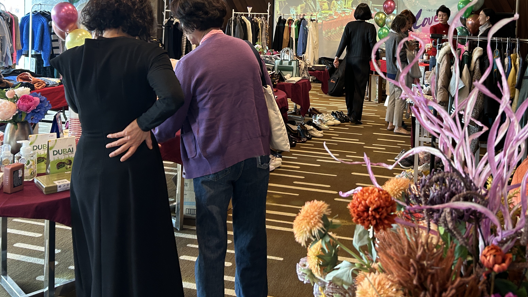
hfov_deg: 53.8
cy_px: 39
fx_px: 518
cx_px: 303
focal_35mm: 37
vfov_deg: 30.8
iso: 100
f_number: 1.5
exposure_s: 1/60
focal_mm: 5.7
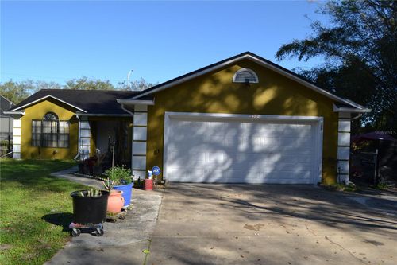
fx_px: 298
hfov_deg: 67.4
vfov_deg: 47.9
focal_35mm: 27
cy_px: 132
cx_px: 198
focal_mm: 18
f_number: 5.6
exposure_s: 1/125
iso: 100
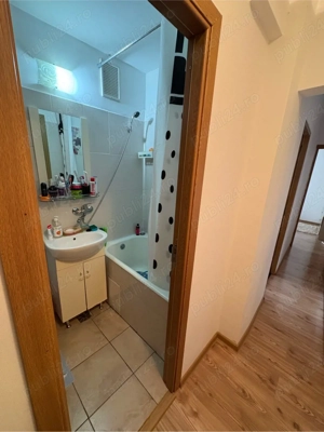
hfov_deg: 85.7
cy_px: 216
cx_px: 162
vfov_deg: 102.1
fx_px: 175
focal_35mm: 14
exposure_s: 1/50
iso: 320
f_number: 2.2
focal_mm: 2.22
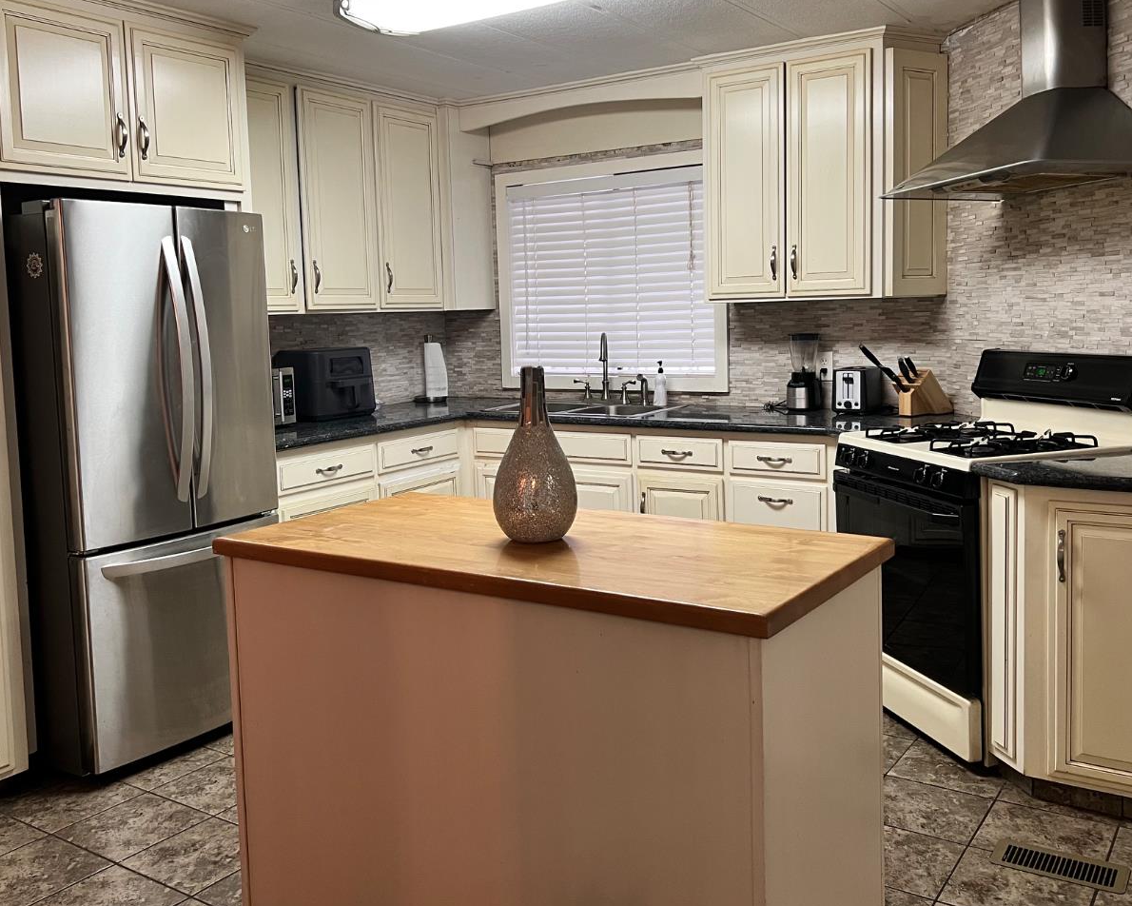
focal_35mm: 32
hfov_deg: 55.6
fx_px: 1072
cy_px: 411
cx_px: 544
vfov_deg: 45.7
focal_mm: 5.7
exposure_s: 1/60
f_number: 1.5
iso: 125
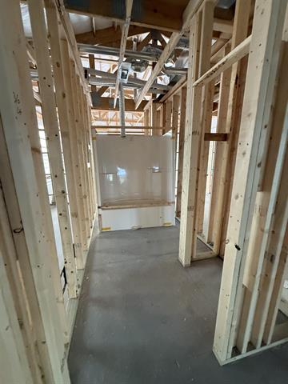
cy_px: 192
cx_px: 144
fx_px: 155
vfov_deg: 102.1
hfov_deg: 85.7
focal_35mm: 14
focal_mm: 2.22
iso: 640
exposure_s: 1/60
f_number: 2.2
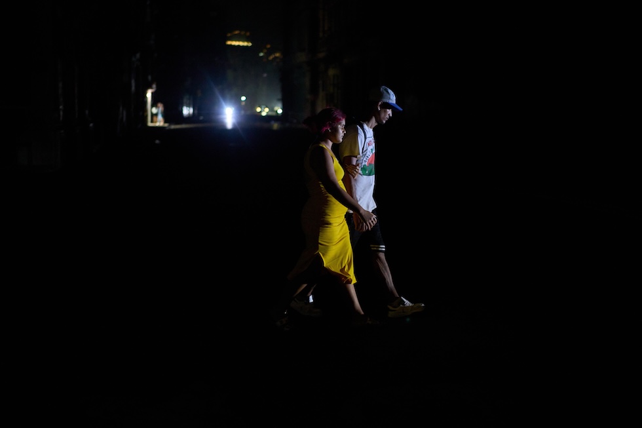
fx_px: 981
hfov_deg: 36.3
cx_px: 321
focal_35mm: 55
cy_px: 214
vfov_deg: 24.6
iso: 10000
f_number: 2
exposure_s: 1/125
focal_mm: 55
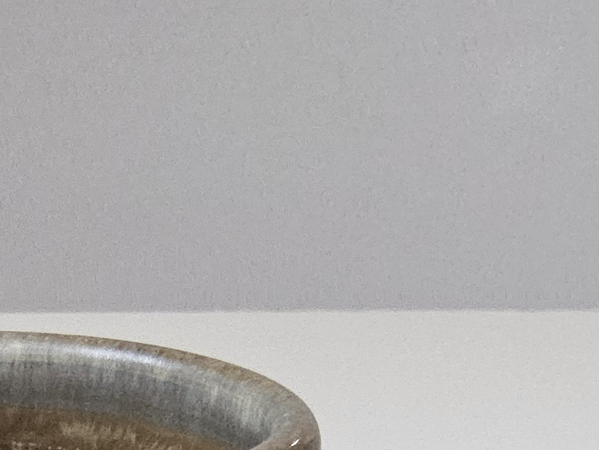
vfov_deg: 12.4
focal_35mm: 104
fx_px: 1800
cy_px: 931
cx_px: -277
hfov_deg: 17.2
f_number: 2
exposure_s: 1/120
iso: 200
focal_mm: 3.08
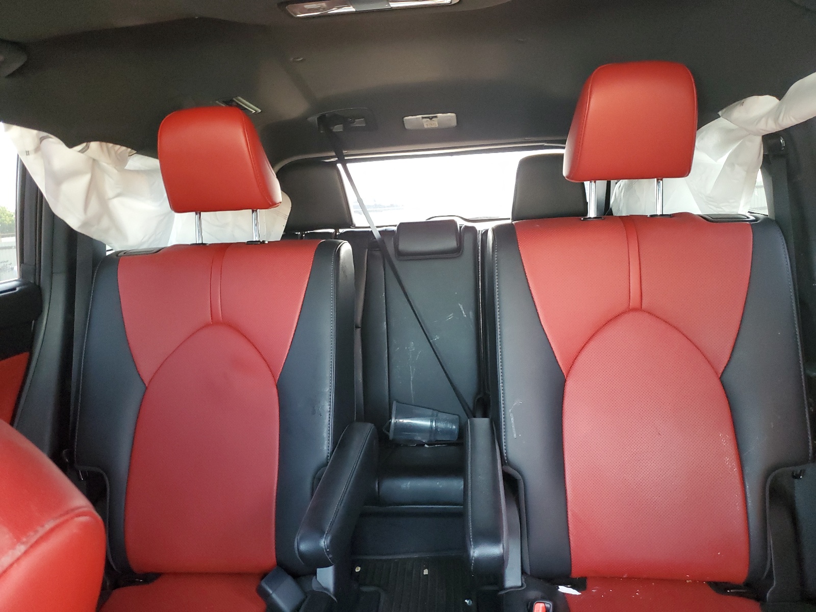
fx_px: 613
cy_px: 306
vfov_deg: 53.1
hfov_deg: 67.3
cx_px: 408
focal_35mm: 26
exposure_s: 1/60.2
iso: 321
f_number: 1.5
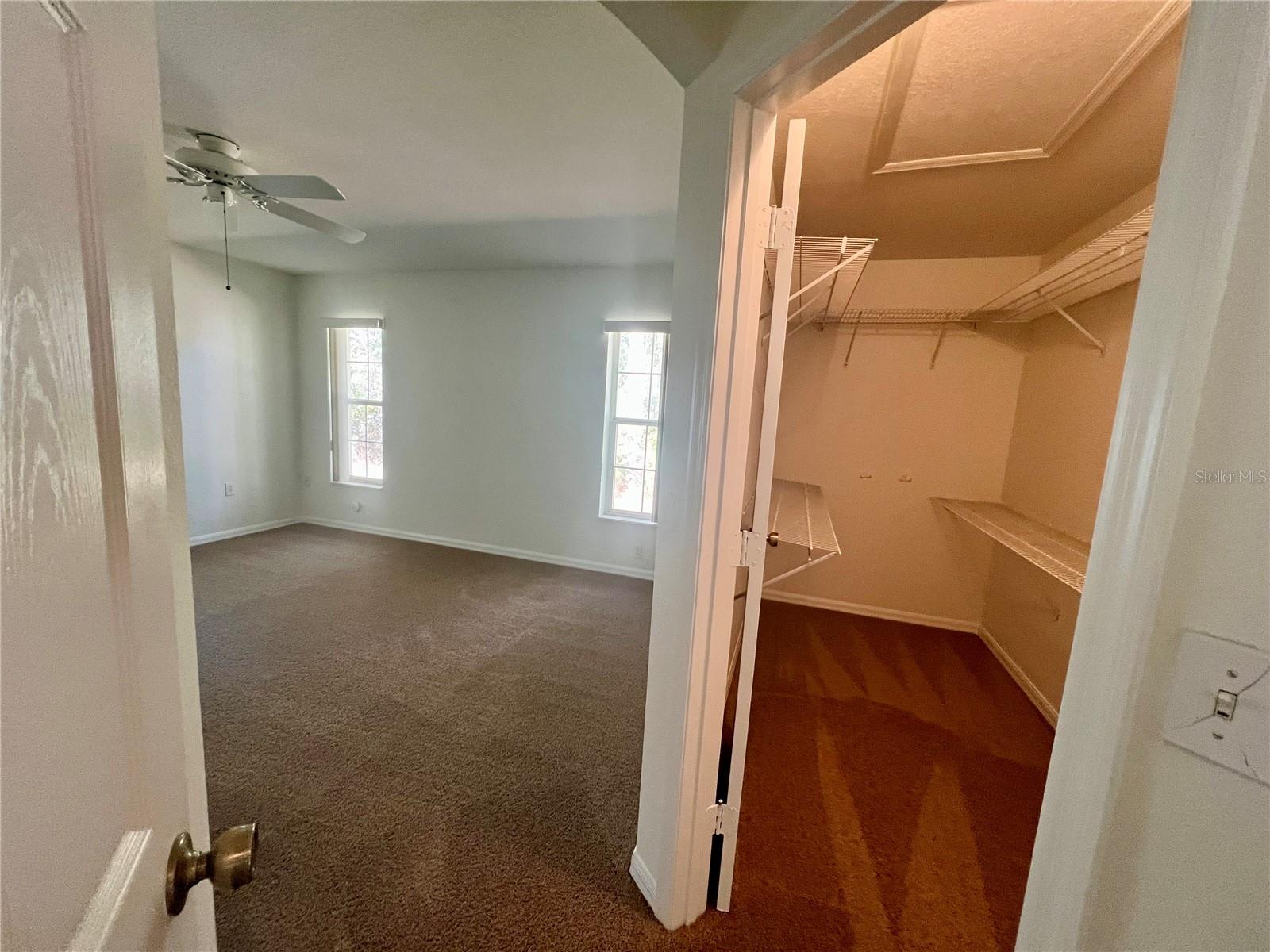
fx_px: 477
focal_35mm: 13
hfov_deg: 106.2
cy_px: 476
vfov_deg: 89.9
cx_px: 635
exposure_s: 1/60
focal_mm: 1.57
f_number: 1.8
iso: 320
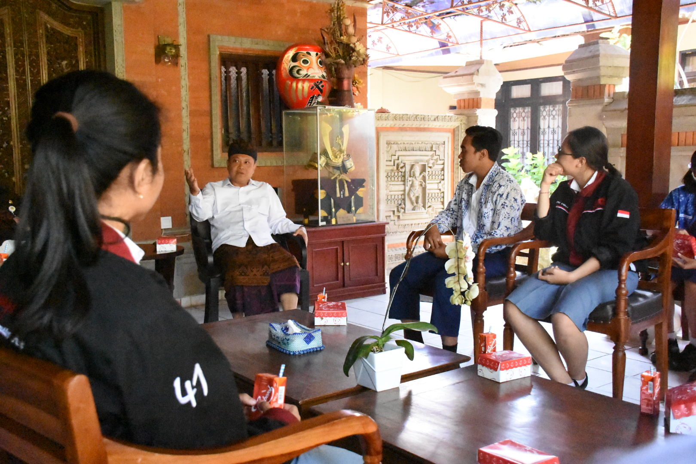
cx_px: 348
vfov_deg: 36.9
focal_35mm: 36
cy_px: 232
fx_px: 696
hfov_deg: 53.1
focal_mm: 24
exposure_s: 1/800
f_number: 5.6
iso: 25600
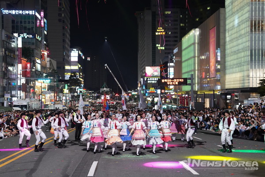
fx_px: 516
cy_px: 88
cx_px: 132
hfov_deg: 28.8
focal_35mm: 70
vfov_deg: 19.5
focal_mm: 70
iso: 3200
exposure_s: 1/200
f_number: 3.2
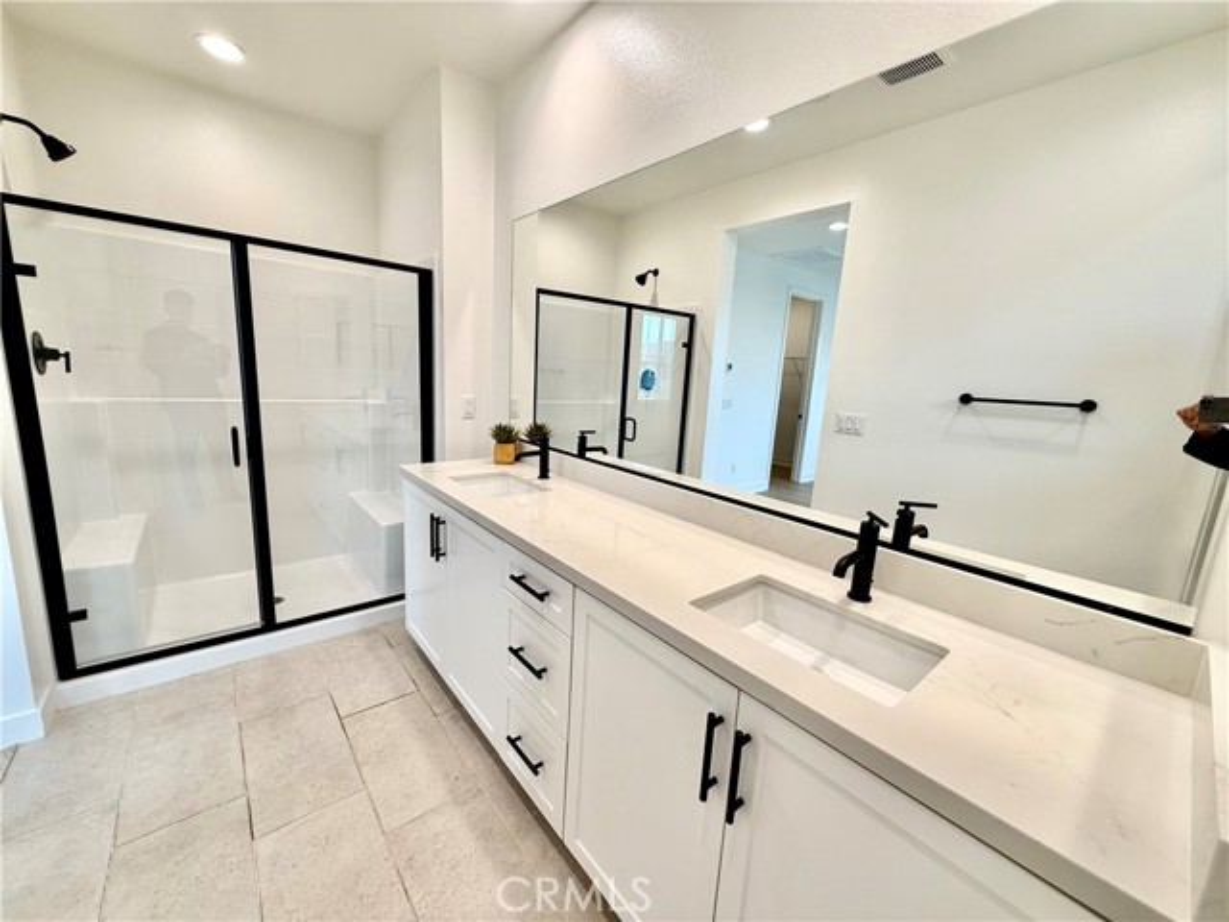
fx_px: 497
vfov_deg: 85.7
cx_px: 614
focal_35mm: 14
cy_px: 461
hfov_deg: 102.1
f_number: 2.2
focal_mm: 2.22
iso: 80
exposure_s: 1/120
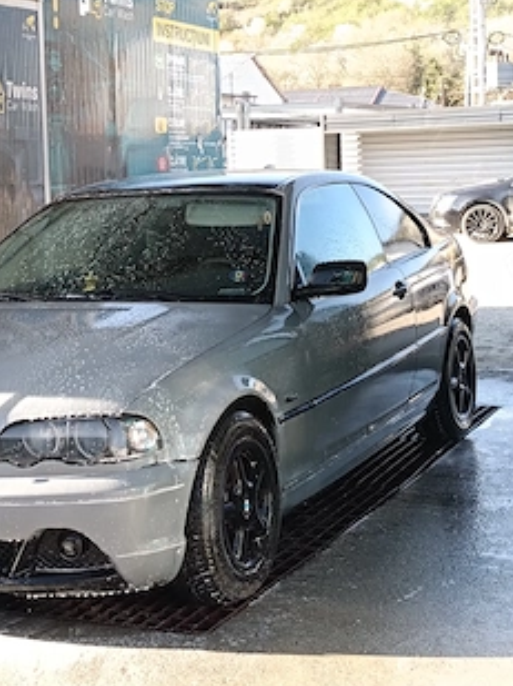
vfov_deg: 27.7
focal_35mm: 70
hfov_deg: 20.9
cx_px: 184
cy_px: 255
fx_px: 1386
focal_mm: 3.98
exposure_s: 1/100
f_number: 1.8
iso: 100
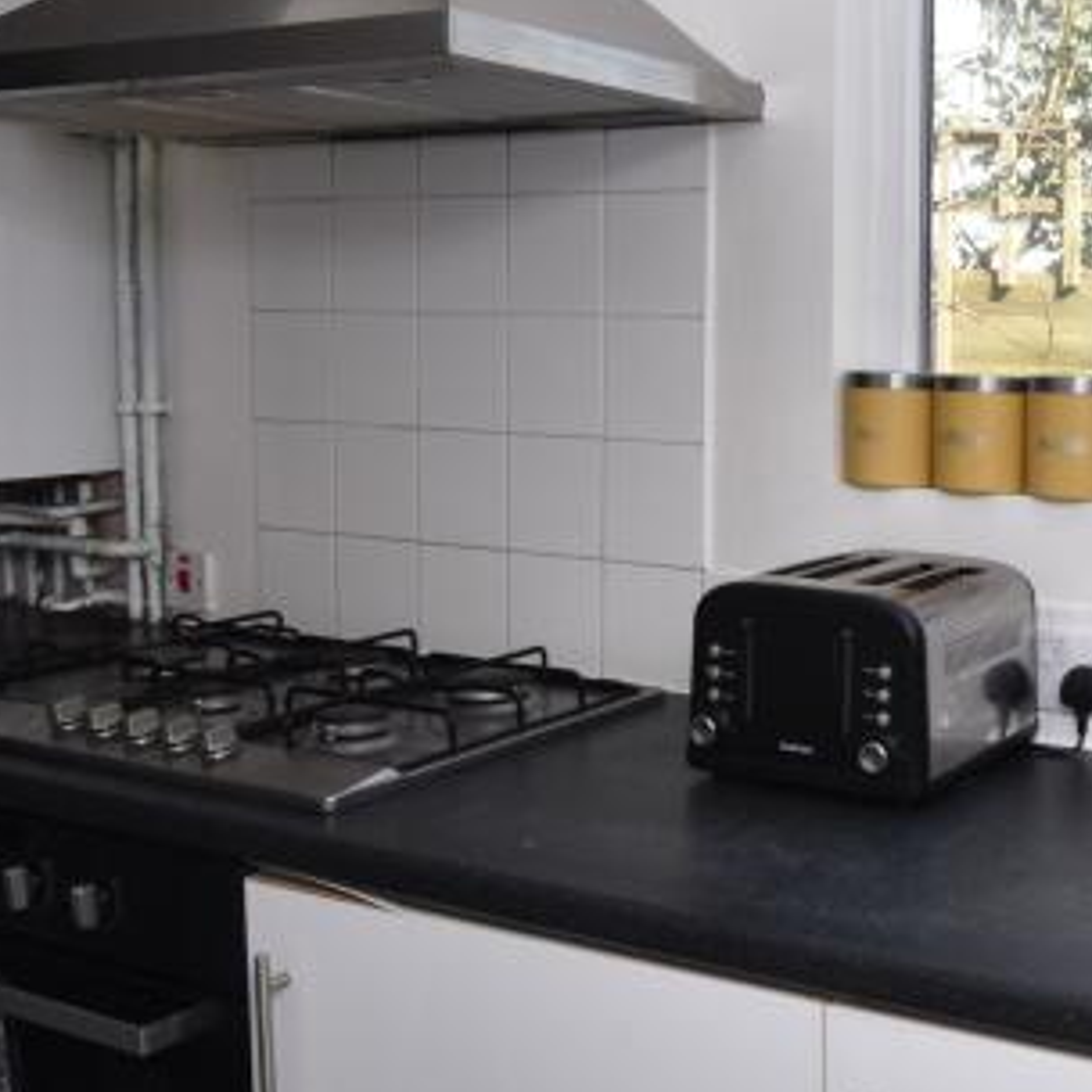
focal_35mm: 43
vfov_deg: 39.0
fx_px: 1535
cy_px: 436
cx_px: 1006
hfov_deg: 36.5
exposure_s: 1/80
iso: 100
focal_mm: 10
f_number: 6.3
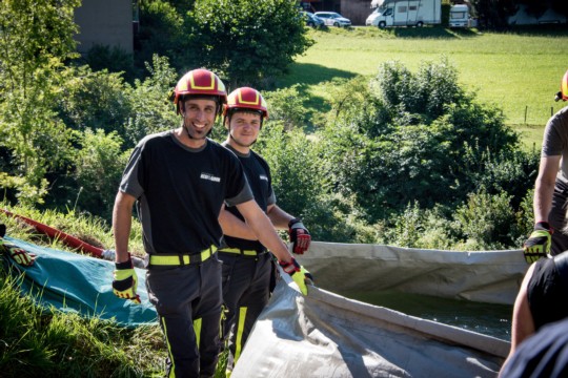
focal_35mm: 85
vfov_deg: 16.1
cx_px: 284
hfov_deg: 23.9
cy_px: 189
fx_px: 1341
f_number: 13
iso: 1600
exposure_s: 1/640
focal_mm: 85
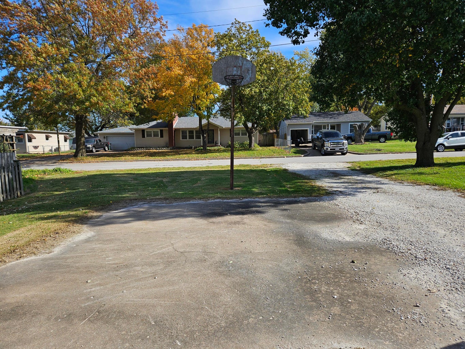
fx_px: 309
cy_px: 174
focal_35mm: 23
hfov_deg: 73.9
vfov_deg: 58.9
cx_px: 232
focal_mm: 5.4
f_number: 1.8
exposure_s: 1/1391
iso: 25
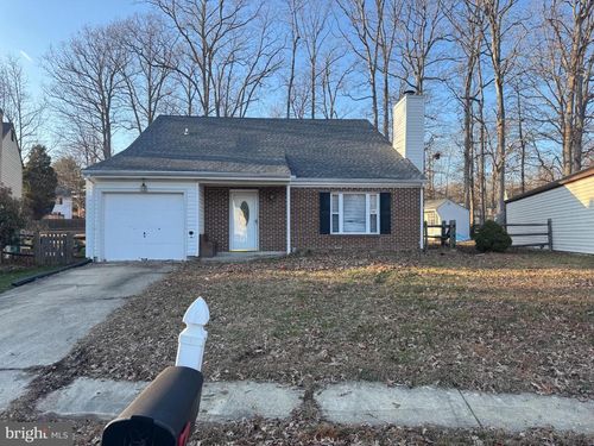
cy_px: 223
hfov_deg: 71.6
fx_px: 412
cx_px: 297
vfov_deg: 56.8
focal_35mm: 24
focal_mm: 6.76
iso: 80
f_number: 1.78
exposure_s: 1/730
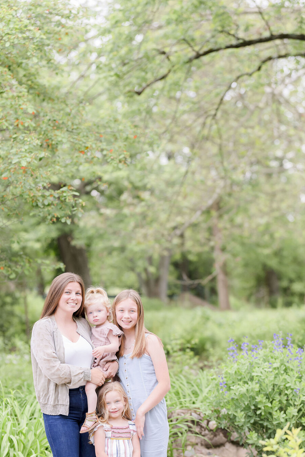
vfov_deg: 17.9
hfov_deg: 12.0
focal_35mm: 114
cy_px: 274
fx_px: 1448
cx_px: 157
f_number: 2.5
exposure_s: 1/320
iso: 500
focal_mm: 85
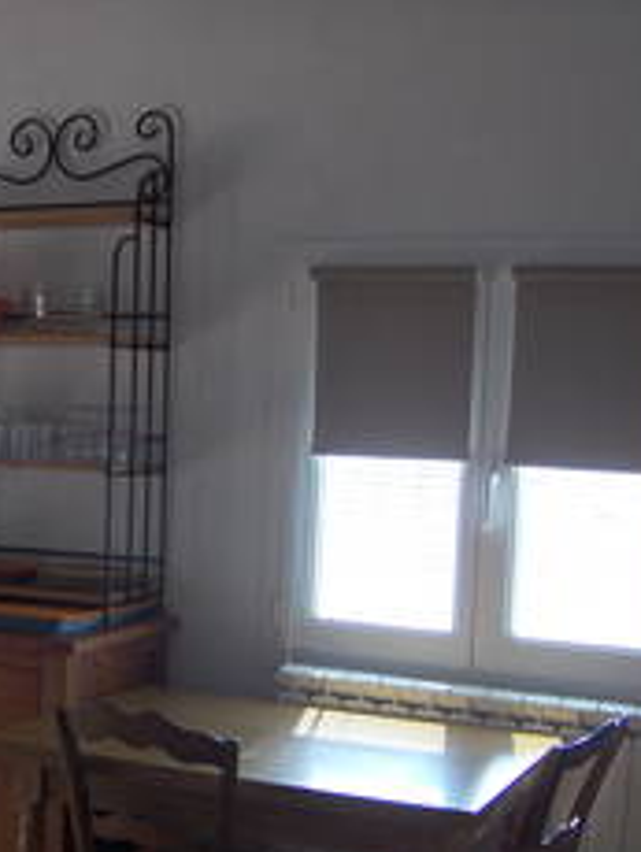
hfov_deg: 23.8
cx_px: 170
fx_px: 1503
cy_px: 485
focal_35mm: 61
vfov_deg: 31.6
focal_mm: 8
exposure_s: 1/120
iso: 200
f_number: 2.8
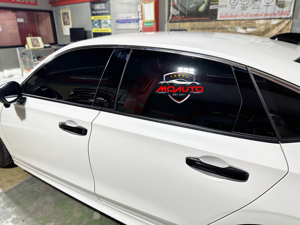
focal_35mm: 24
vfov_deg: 56.8
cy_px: 112
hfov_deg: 71.6
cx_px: 150
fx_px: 208
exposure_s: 1/100
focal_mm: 6.86
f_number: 1.78
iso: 80
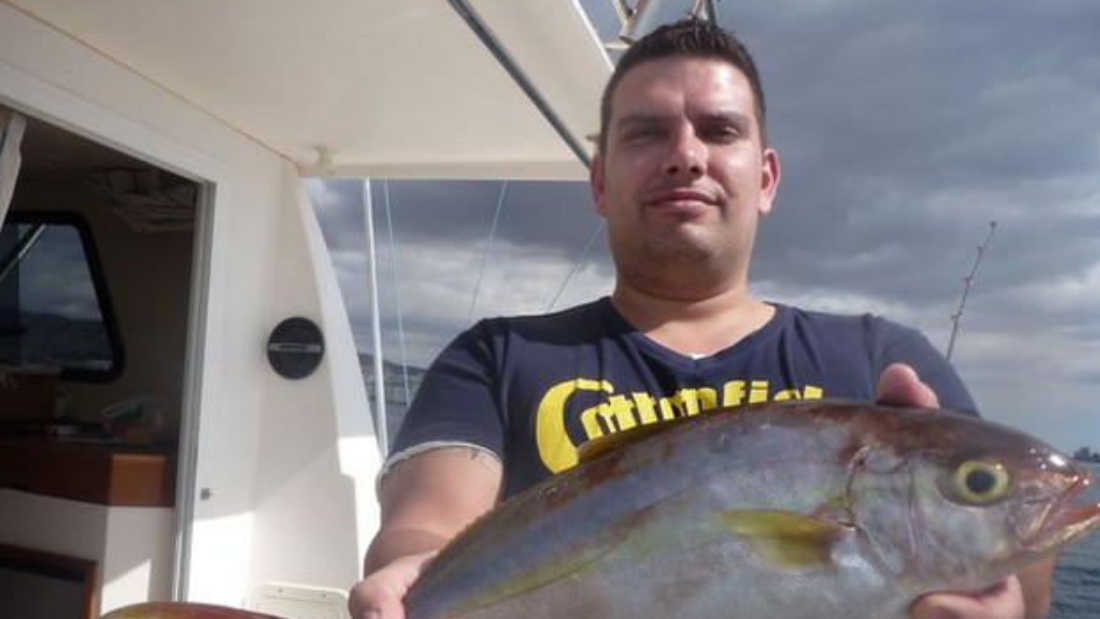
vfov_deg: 37.7
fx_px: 904
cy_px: 367
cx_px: 545
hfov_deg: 62.6
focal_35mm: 31
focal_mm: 4.9
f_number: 3.3
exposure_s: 1/1300
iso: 100
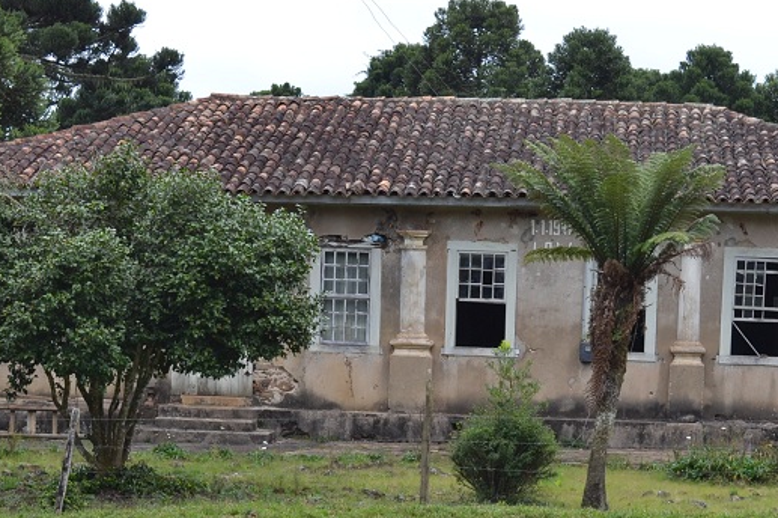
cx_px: 399
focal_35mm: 87
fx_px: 1879
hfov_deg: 23.4
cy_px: 432
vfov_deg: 15.6
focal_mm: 30
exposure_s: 1/125
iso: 180
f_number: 5.6
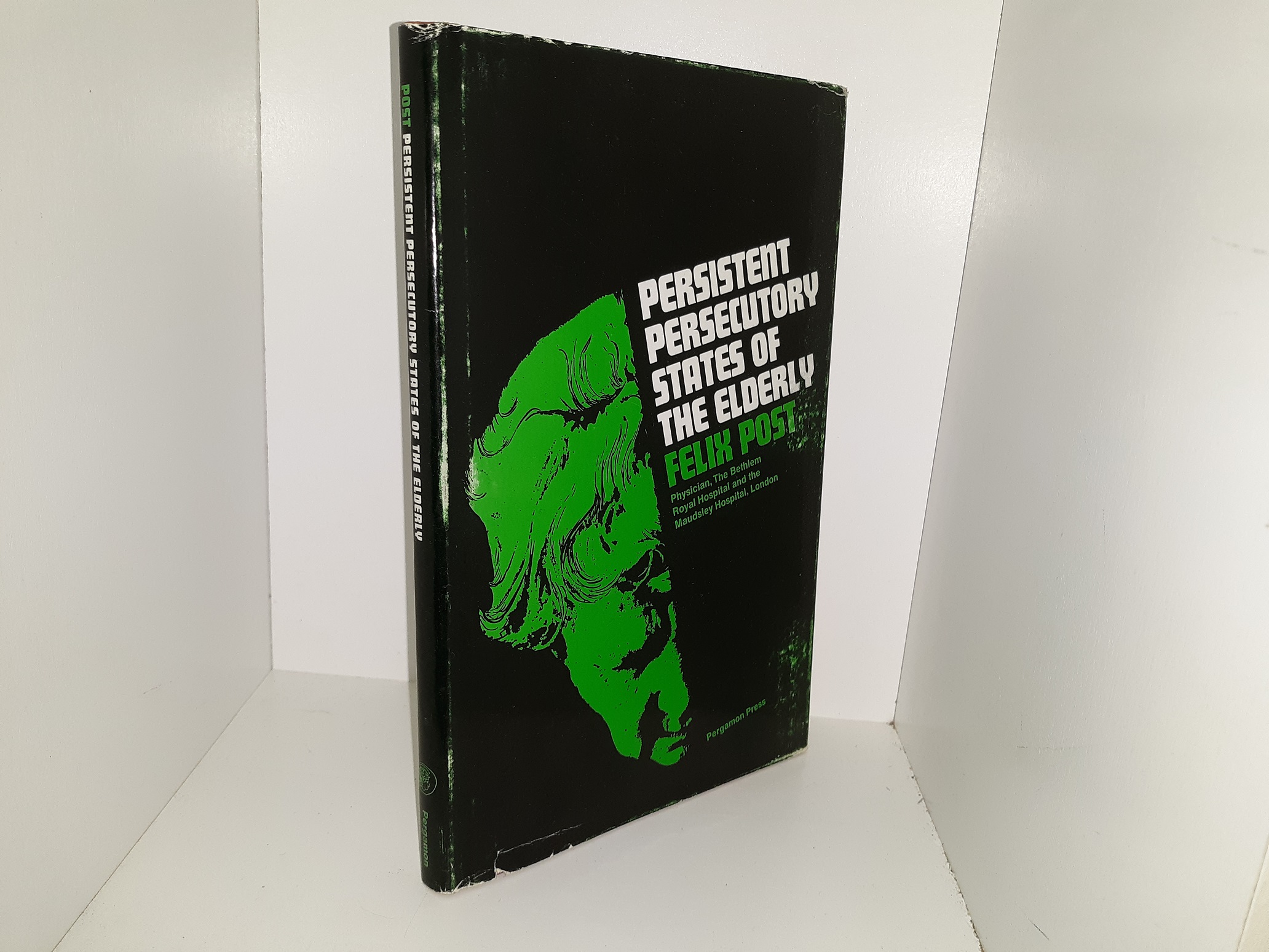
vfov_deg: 49.7
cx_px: 634
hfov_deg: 63.4
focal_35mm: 28
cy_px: 476
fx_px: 1026
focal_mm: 3.7
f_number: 1.7
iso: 40
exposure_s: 1/120
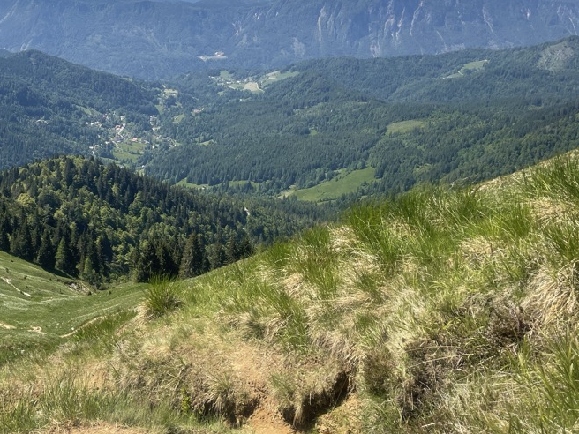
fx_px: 652
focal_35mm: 39
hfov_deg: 47.3
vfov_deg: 36.1
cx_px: 210
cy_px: 120
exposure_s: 1/2717
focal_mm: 5.1
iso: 32
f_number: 1.6
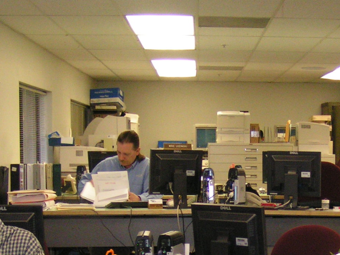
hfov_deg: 22.9
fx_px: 835
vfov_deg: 16.8
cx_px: 242
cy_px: 278
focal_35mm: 85
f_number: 2.8
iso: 200
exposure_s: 1/40
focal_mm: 5.8
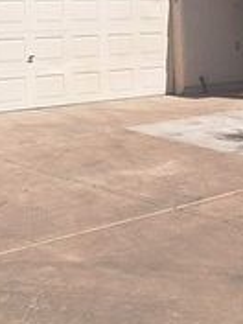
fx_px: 814
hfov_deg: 16.9
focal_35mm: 87
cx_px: 158
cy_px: -19
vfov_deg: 21.5
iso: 40
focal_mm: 5.54
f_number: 1.8
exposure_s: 1/3774
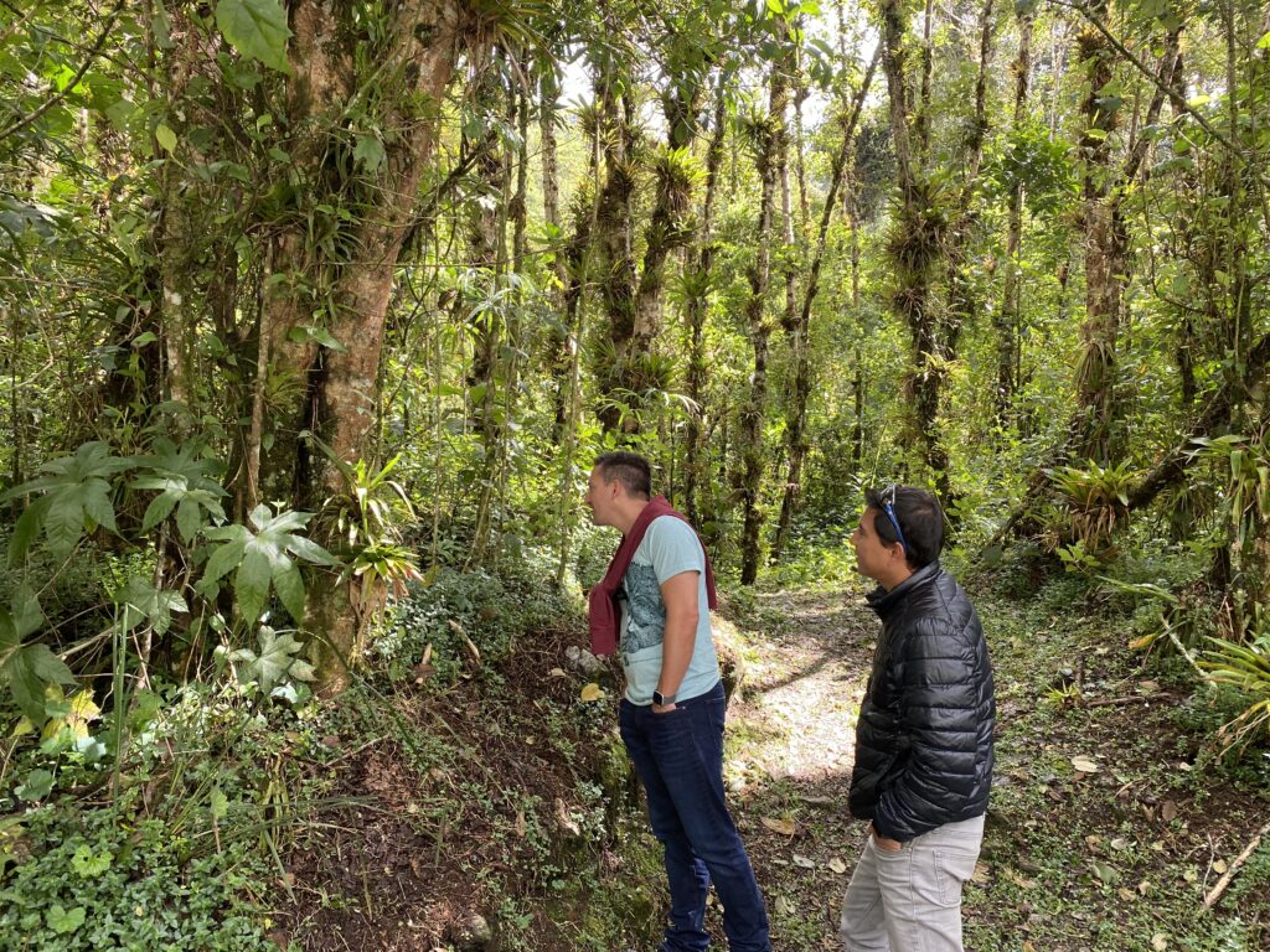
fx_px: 954
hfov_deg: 67.3
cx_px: 635
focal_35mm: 26
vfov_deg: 53.1
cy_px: 476
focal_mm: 4.25
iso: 80
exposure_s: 1/121
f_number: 1.8
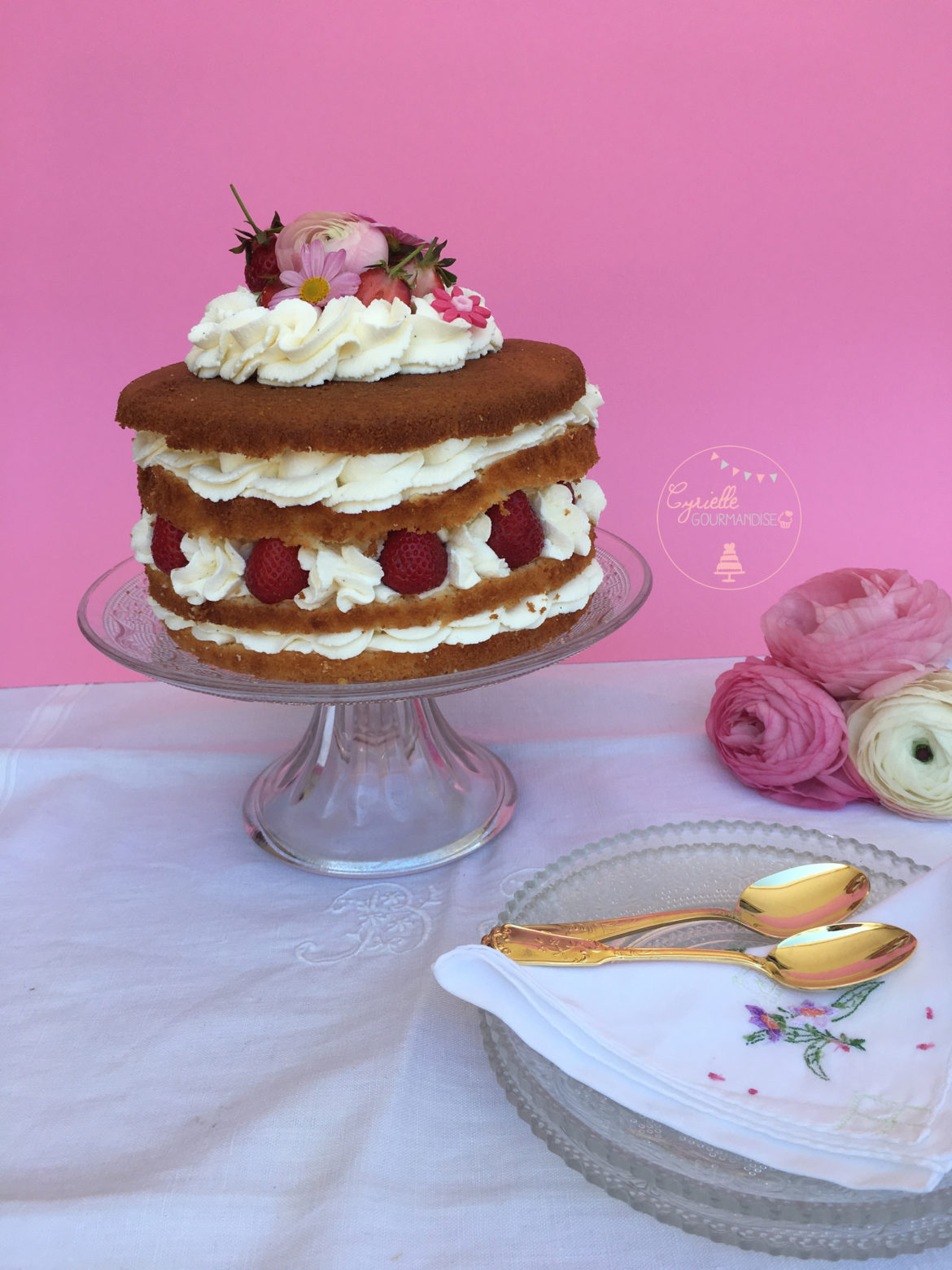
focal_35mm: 29
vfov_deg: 61.7
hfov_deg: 48.2
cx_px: 476
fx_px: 1063
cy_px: 635
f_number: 2.2
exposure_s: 1/299
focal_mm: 4.15
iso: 25
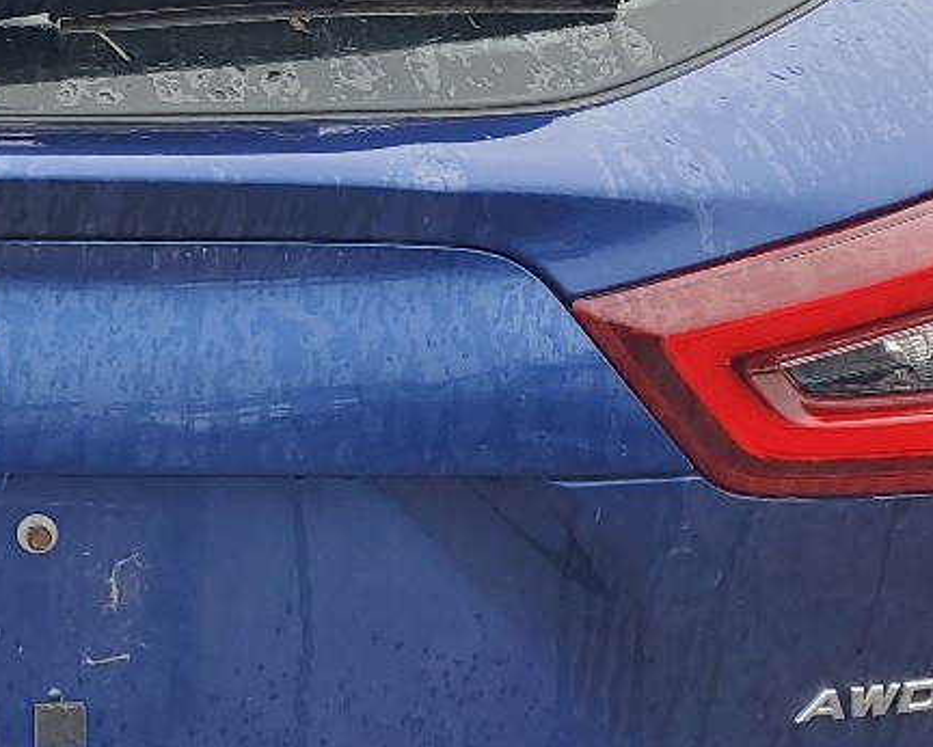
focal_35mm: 94
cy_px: 386
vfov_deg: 16.4
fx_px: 2597
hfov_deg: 19.0
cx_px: -235
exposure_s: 1/588
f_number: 1.5
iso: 50
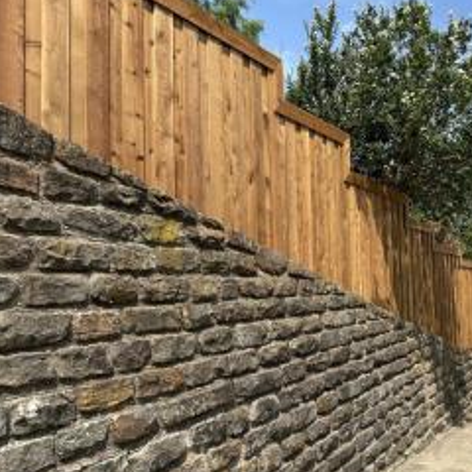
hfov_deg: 50.9
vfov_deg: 52.5
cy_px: 247
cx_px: 338
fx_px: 478
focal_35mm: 31
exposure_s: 1/2591
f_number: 1.8
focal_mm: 6.9
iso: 80
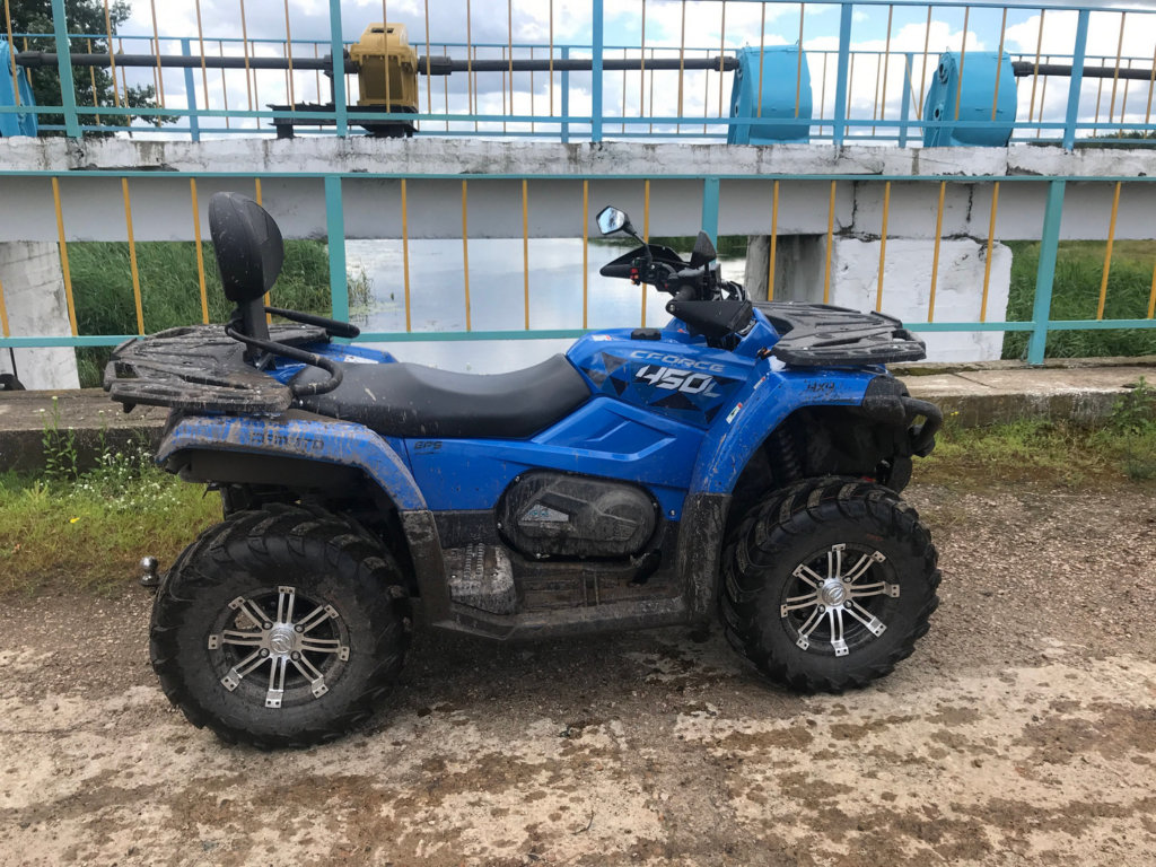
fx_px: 935
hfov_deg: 63.4
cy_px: 434
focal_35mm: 28
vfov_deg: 49.7
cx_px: 578
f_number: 1.8
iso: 20
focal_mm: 3.99
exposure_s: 1/1114
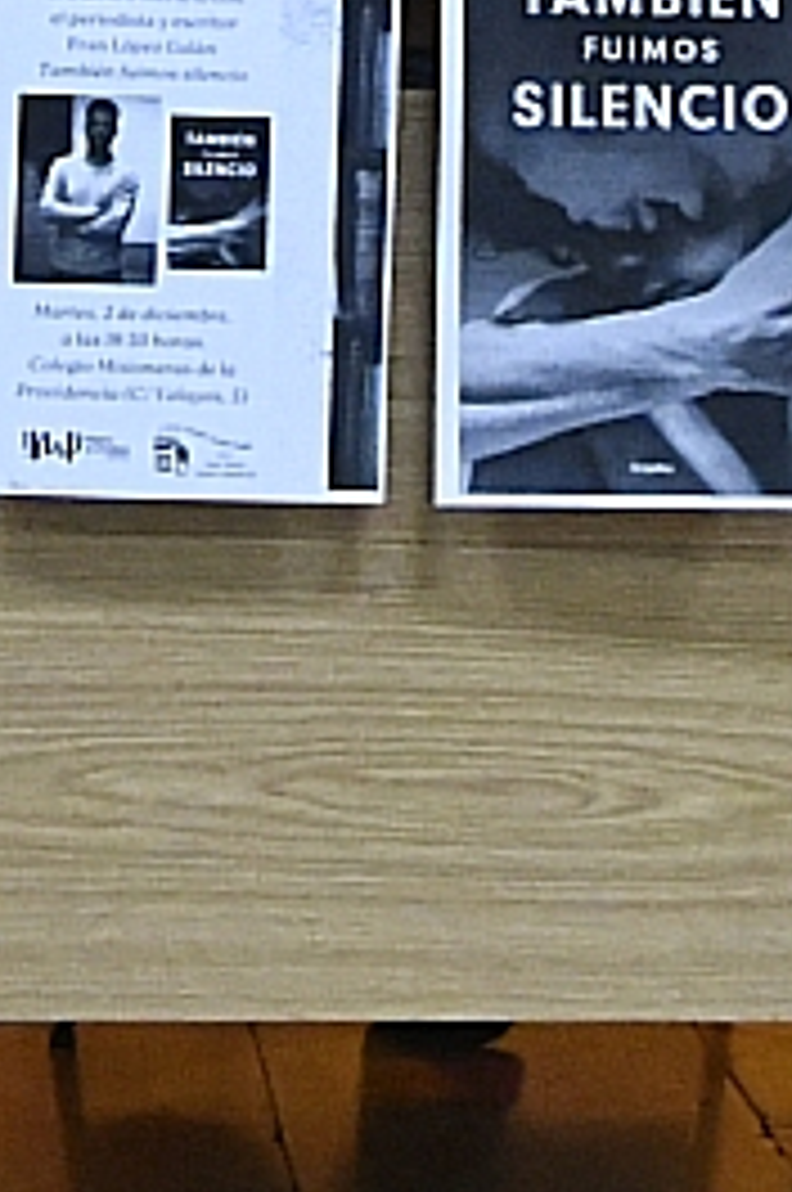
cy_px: -380
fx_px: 4499
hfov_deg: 10.1
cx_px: 310
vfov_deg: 14.4
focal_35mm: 136
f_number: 5
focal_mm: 20
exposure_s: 1/80
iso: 6400
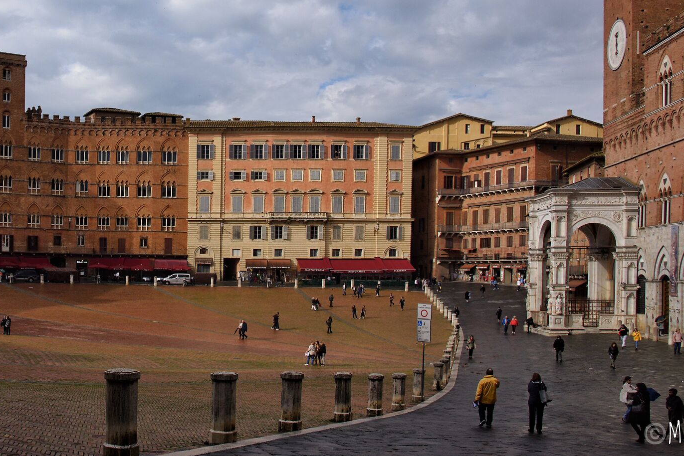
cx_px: 147
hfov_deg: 44.4
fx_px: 798
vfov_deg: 31.1
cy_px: 88
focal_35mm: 42
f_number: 8
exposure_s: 1/1250
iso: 400
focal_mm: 24
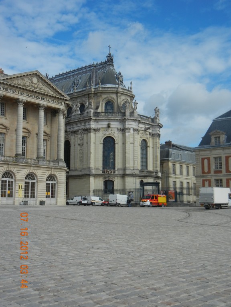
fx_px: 400
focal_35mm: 45
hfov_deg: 32.2
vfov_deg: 42.1
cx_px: 116
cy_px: 154
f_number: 7.6
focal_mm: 8.1
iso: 160
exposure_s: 1/443
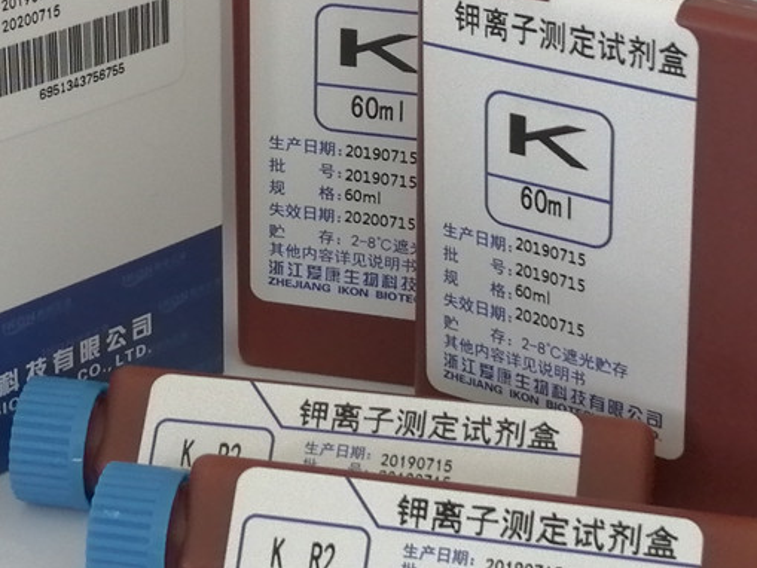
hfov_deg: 17.5
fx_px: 2450
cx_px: 232
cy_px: 204
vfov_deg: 13.2
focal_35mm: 112
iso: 80
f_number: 1.8
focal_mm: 3.64
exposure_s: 1/30
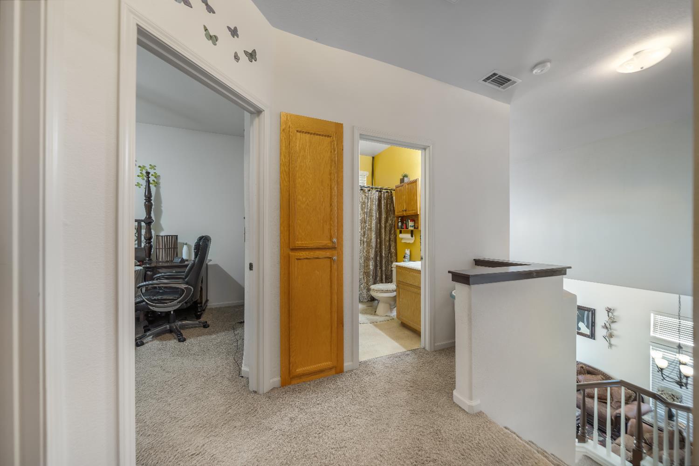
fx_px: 233
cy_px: 233
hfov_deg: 112.6
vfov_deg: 90.0
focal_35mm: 12
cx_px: 350
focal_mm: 12
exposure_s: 1/5
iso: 100
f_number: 4.5
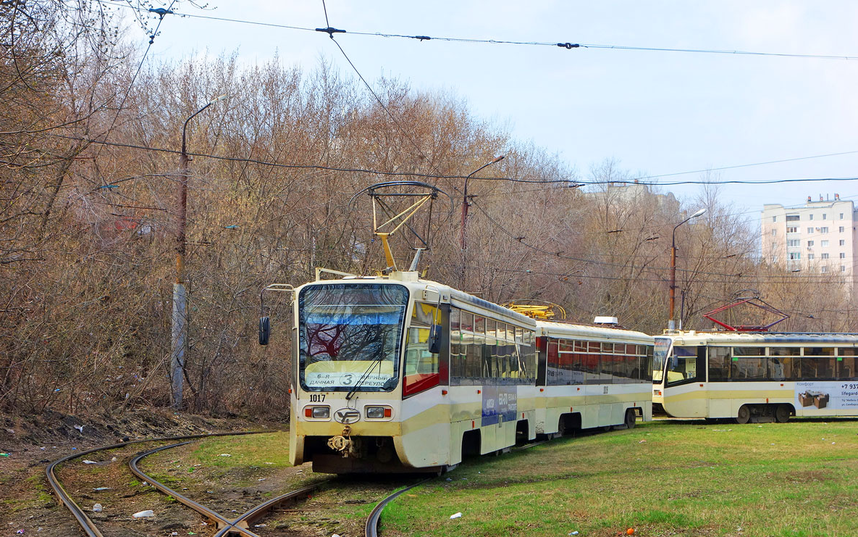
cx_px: 432
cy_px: 267
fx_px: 1520
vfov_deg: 20.0
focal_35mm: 65
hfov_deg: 31.5
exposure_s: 1/250
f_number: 5.6
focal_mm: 23.55
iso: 125
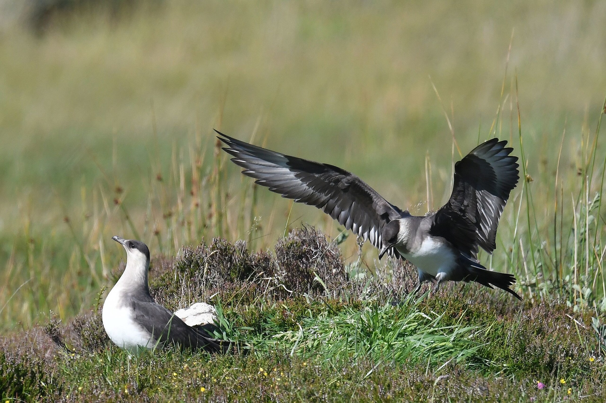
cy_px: 202
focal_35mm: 630
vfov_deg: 2.2
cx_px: 303
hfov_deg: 3.3
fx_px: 10598
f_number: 7.1
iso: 800
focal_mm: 420
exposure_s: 1/2500
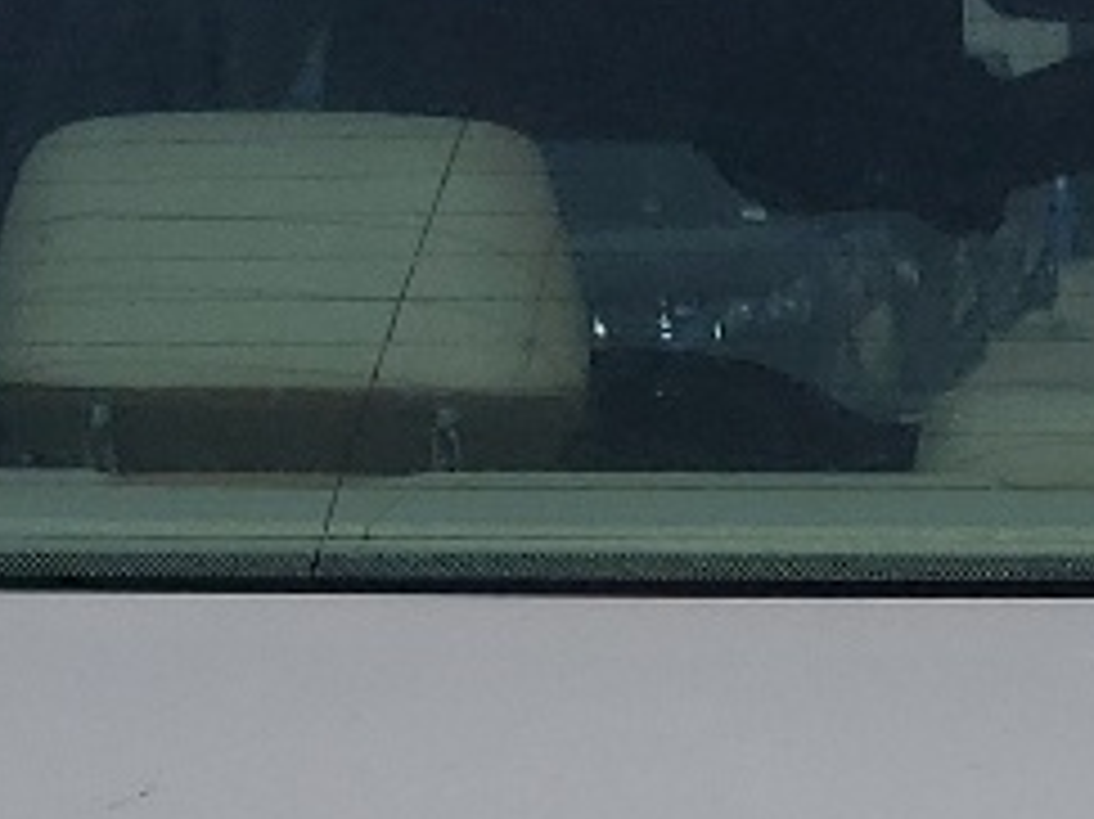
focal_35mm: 171
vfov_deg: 8.1
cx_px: 1089
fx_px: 5402
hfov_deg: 11.5
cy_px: 1850
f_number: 1.5
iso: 50
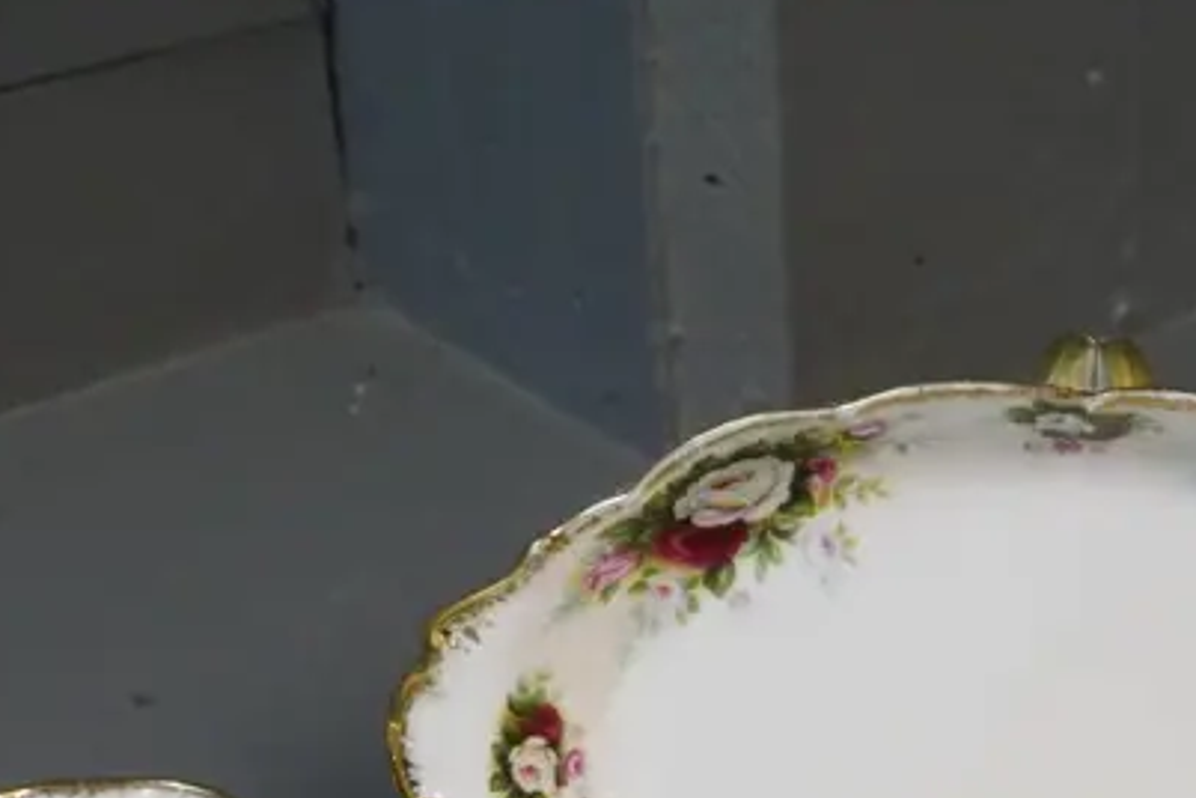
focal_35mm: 90
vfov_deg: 14.4
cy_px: 1102
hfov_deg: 22.1
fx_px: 2990
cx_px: 1056
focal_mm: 17
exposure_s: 1/250
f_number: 5.6
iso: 3200
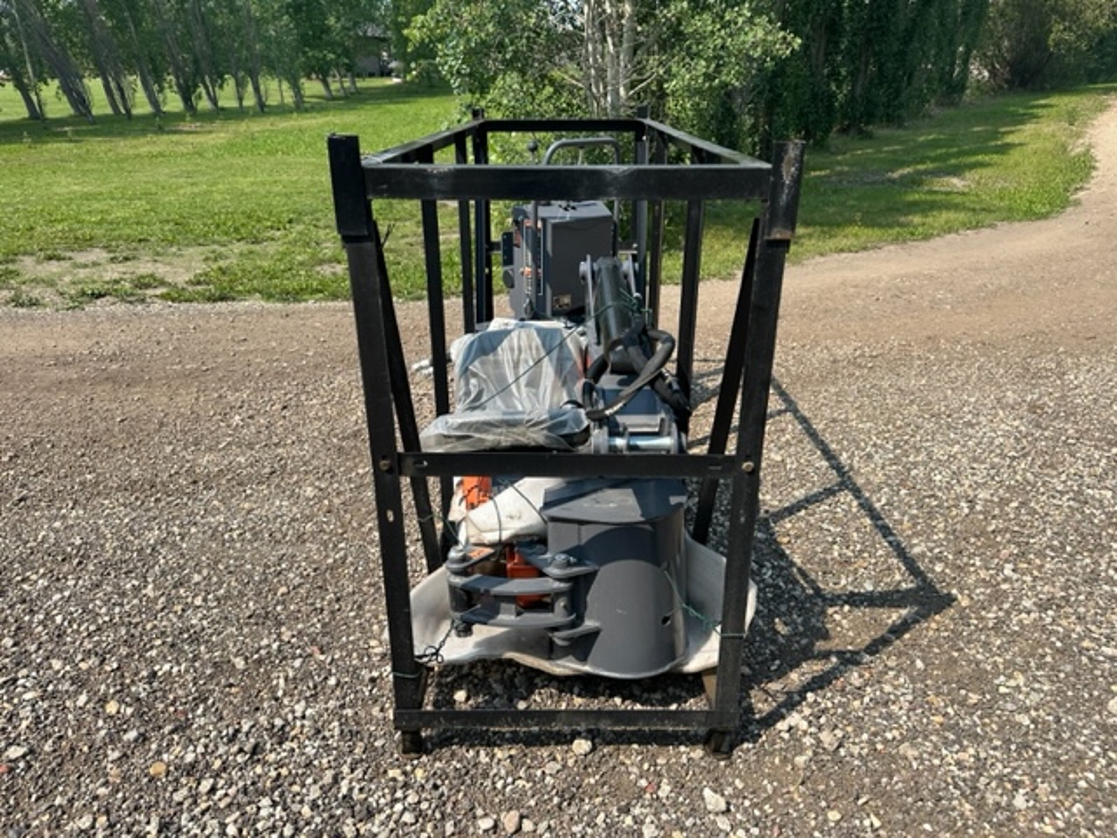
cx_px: 558
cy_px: 419
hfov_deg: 71.6
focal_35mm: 24
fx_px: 774
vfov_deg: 56.8
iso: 80
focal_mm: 6.86
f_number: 1.78
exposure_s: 1/3058
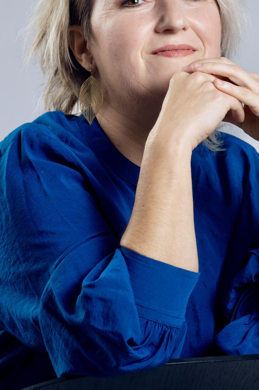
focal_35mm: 270
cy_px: 110
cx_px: 179
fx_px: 2919
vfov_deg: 7.6
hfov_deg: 5.1
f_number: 9
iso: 100
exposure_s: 1/160
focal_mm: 170
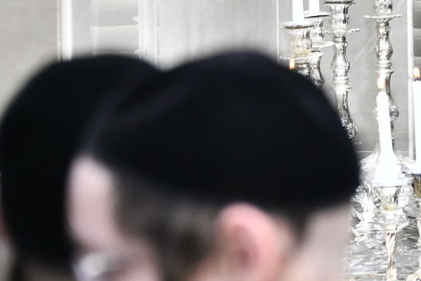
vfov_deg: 3.1
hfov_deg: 4.6
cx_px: 443
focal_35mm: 446
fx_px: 5215
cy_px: -59
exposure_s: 1/200
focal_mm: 150
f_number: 5.6
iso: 2000
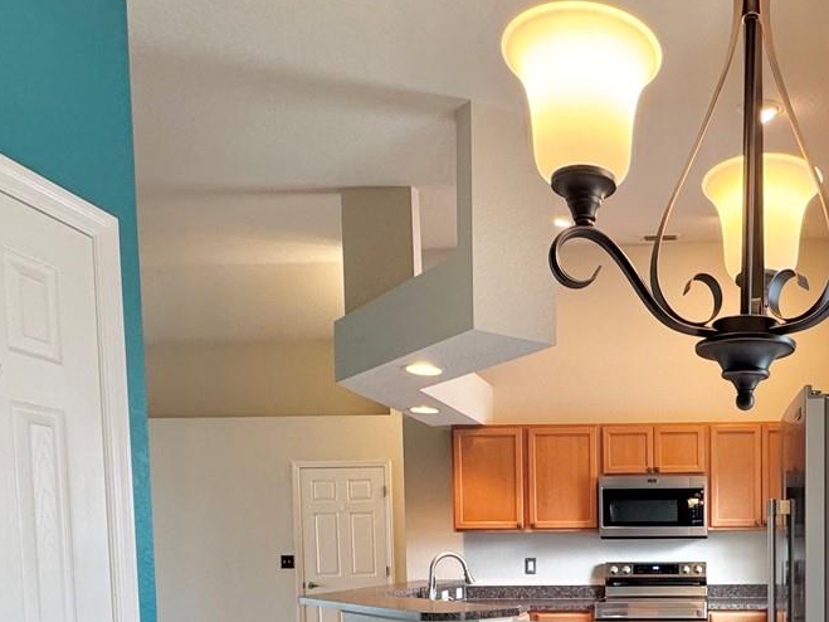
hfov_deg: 50.6
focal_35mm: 34
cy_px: 598
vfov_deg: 38.0
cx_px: 668
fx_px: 814
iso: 160
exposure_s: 1/60
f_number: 2.2
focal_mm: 2.22
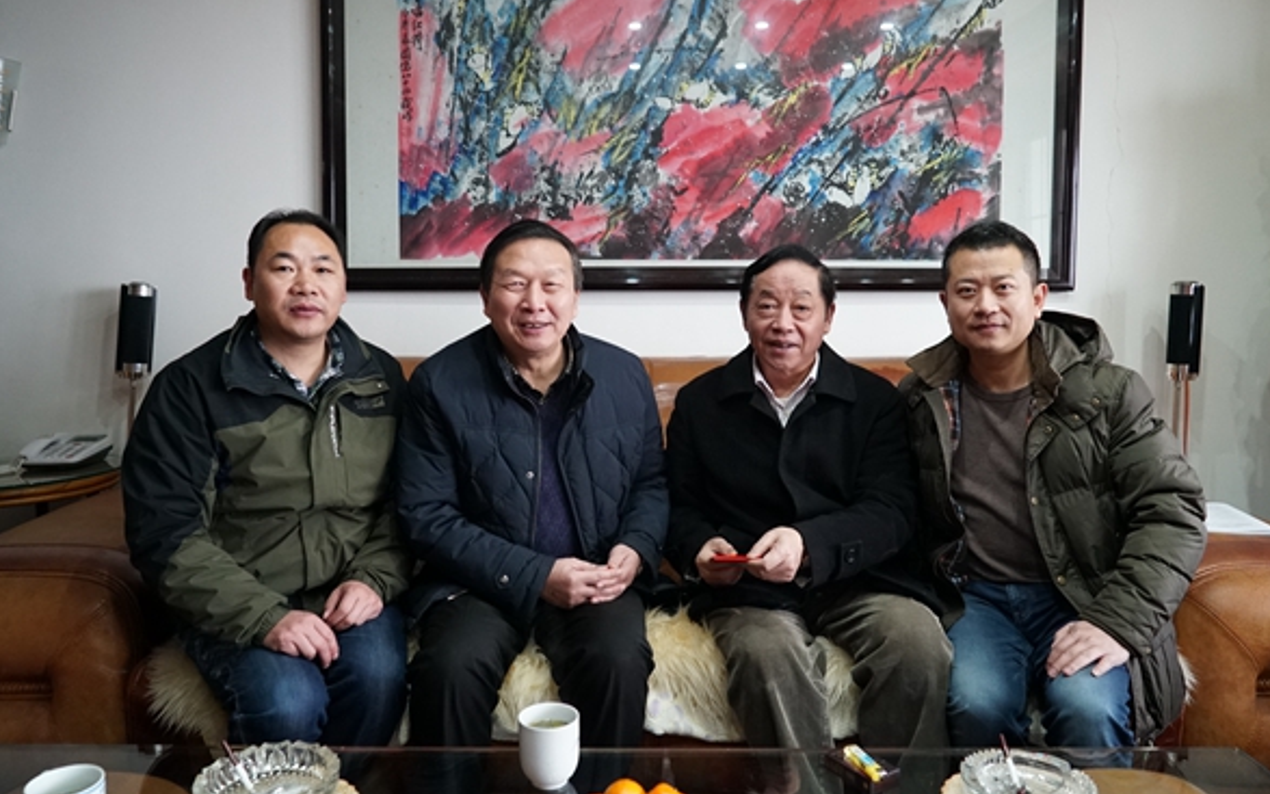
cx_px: 632
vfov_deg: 49.3
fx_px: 865
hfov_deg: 72.5
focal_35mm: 25
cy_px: 369
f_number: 4
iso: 5000
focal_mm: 24
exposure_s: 1/160
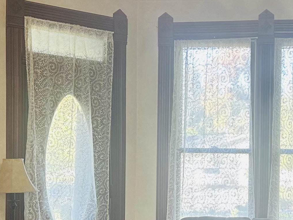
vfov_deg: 20.0
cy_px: 158
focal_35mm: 73
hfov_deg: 26.5
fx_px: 618
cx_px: 198
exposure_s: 1/60
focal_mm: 6.86
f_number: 1.78
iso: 160
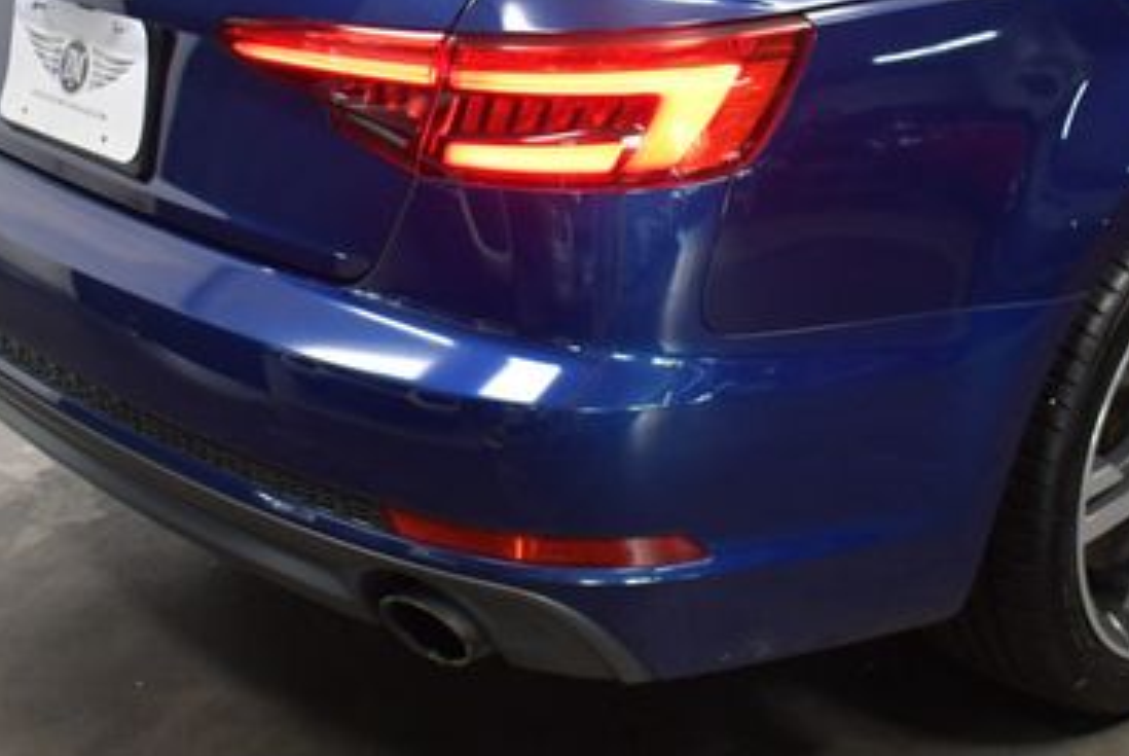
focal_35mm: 63
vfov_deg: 21.5
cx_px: 527
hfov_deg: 31.8
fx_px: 1978
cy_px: 231
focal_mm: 18
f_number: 3.5
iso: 900
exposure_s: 1/125
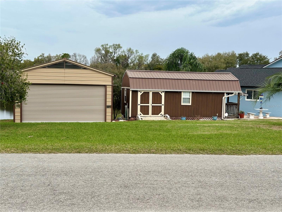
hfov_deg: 39.7
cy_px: 106
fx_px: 391
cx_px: 141
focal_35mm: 48
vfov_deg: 30.3
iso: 64
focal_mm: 6.86
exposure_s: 1/3058
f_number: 1.78
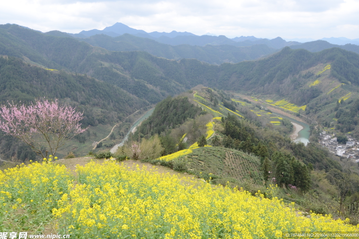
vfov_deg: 46.4
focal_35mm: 28
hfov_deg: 65.5
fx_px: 279
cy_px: 119
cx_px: 179
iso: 125
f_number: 10
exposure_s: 1/50
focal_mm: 18
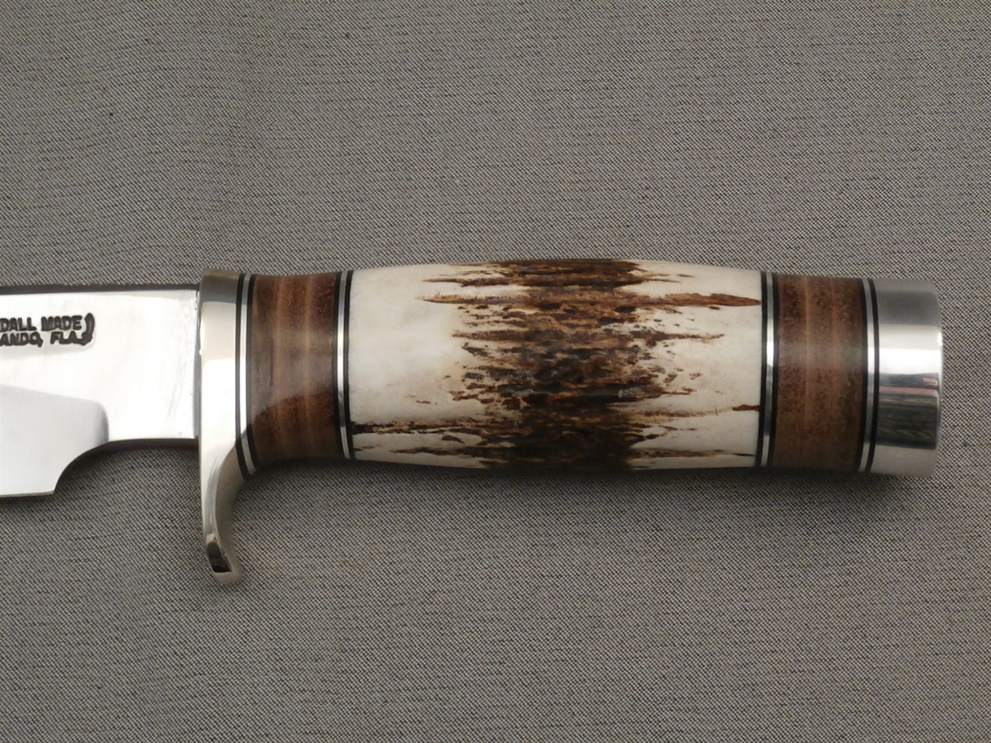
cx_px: 496
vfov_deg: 21.9
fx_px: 1918
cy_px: 372
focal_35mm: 67
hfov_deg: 29.0
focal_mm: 11.86
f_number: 4.3
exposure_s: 1/15
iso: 400
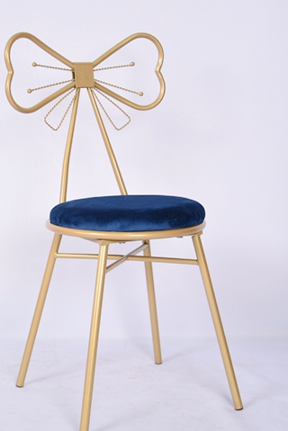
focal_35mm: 72
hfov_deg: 18.9
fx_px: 863
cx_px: 83
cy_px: 224
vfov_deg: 28.1
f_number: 4.2
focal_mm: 46
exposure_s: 1/10
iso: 125
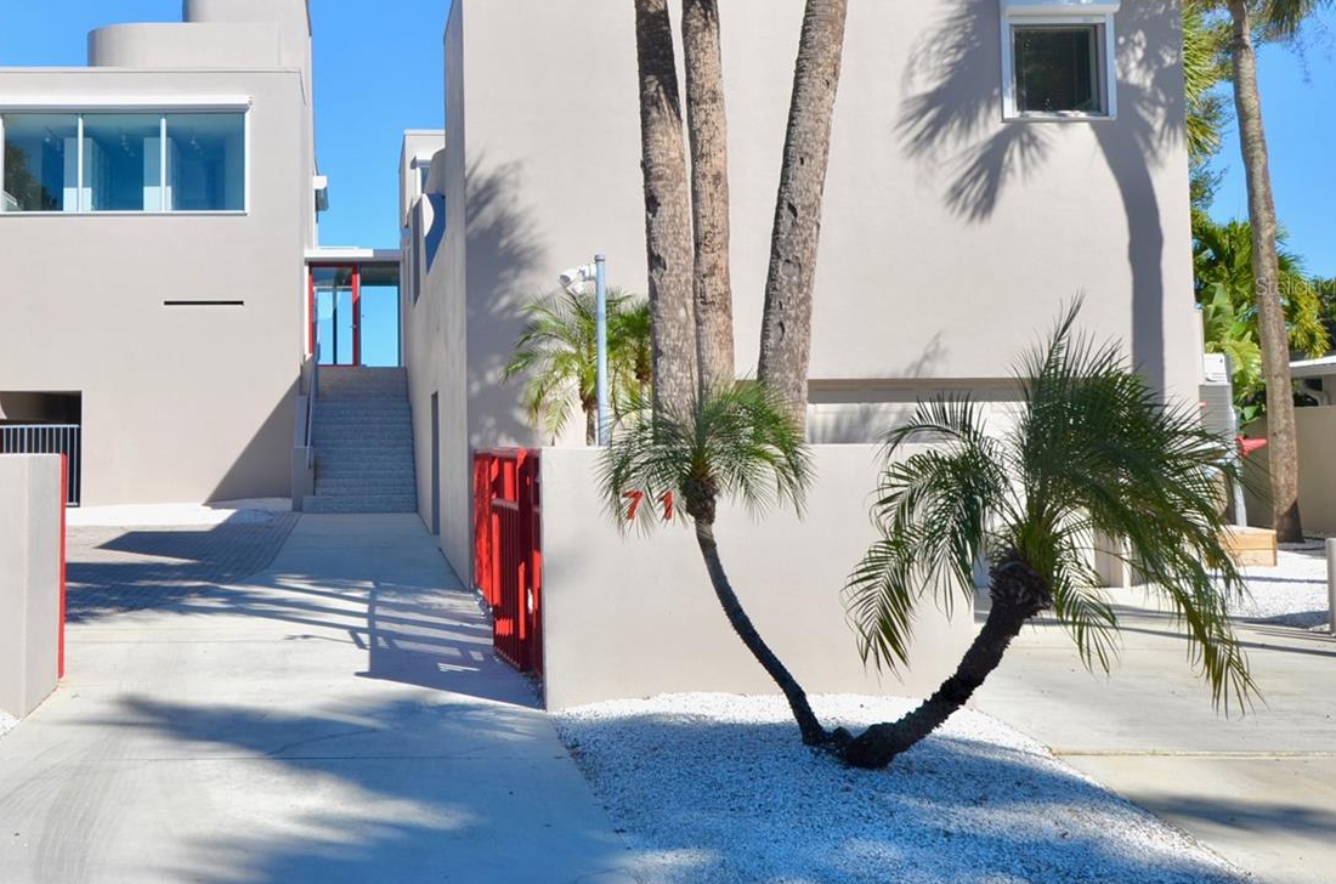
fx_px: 1777
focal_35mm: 48
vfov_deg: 27.7
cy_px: 286
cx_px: 391
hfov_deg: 40.4
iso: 100
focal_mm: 22
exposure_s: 1/320
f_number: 9
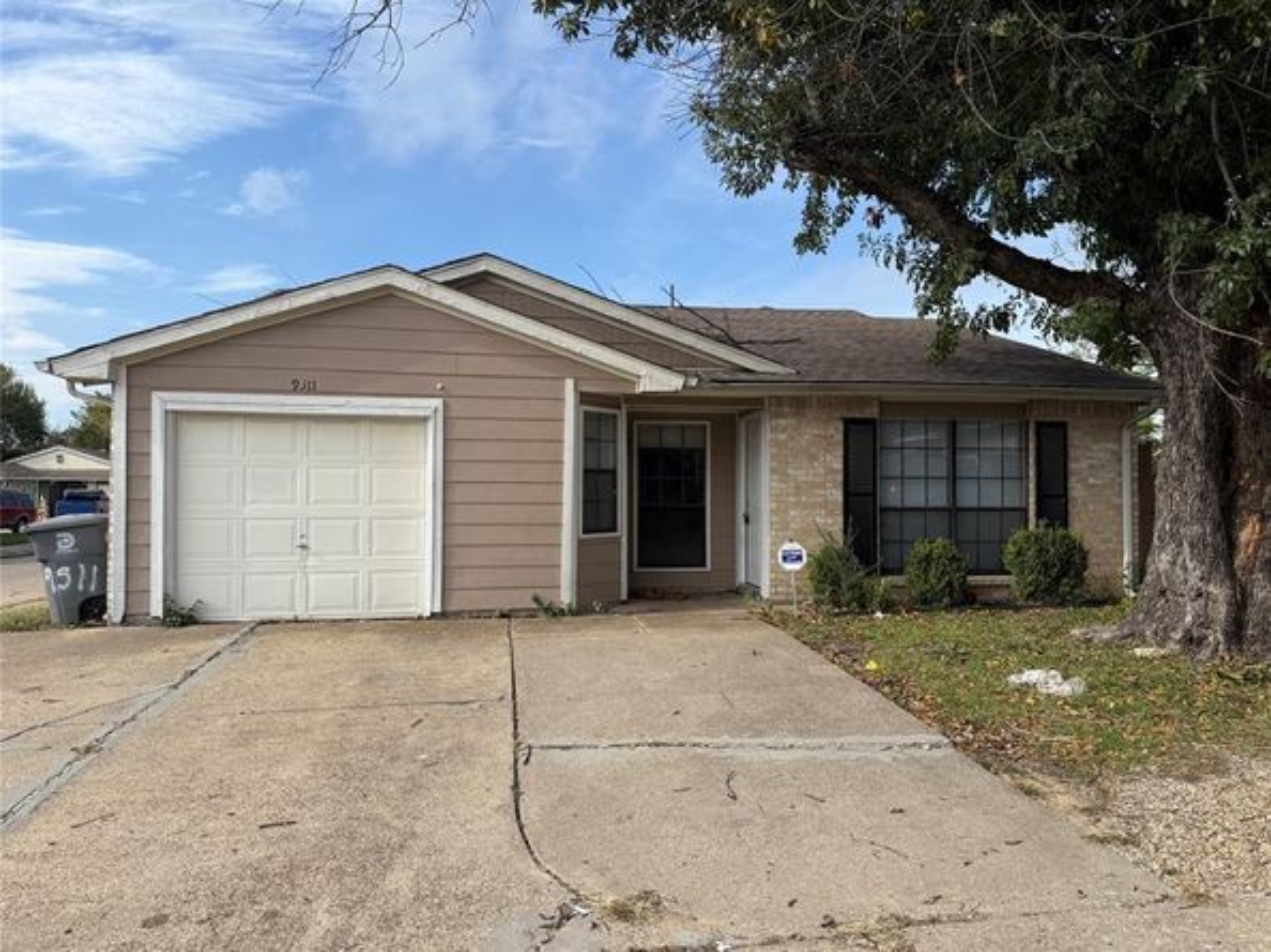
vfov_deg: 56.8
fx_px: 881
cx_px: 636
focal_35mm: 24
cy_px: 476
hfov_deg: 71.6
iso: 80
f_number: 1.78
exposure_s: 1/3584
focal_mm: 6.76
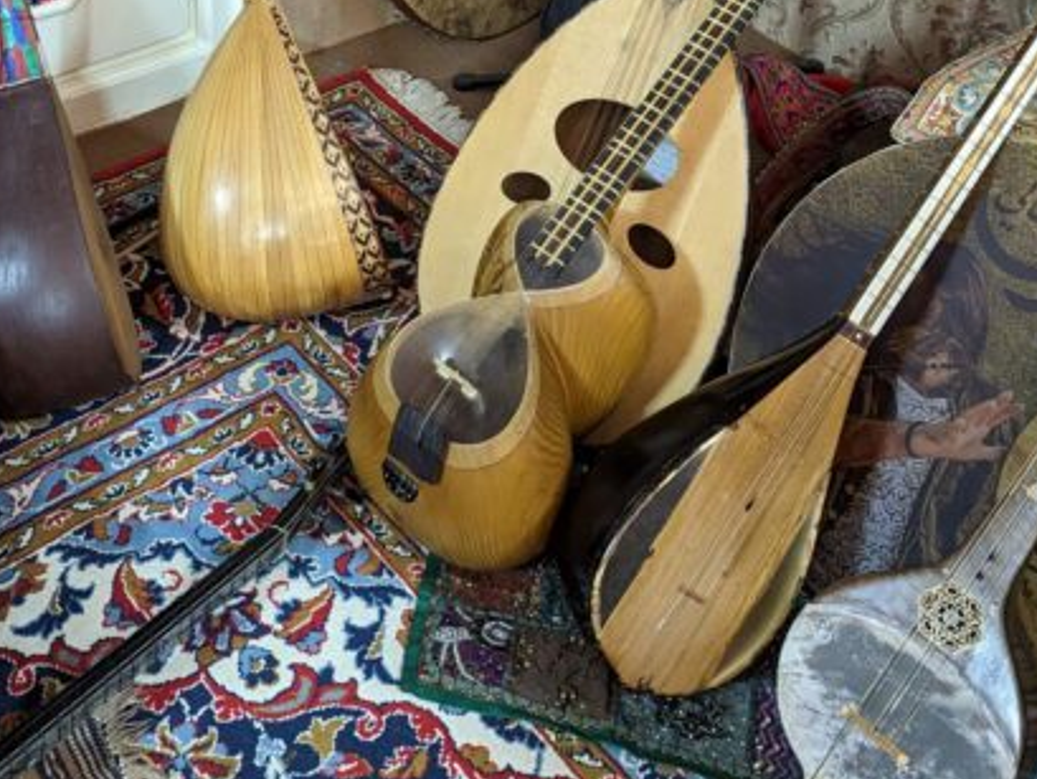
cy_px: 101
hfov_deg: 40.1
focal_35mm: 47
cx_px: 378
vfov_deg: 29.8
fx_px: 1408
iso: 821
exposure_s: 1/50
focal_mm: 6.81
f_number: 1.85
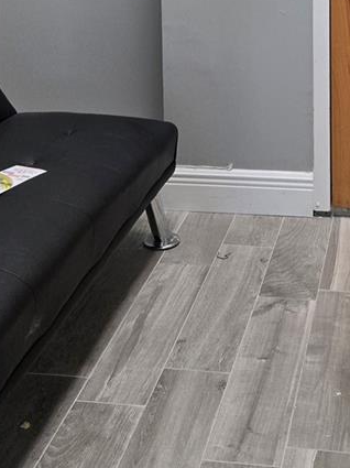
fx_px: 878
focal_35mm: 65
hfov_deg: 22.2
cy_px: -43
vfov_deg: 27.4
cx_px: 291
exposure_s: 1/120
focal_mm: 5.4
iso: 200
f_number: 1.8
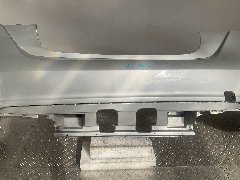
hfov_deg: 61.7
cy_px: 90
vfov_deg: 48.2
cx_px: 120
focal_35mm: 29
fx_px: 201
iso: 16
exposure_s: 1/1984
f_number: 1.8
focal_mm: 3
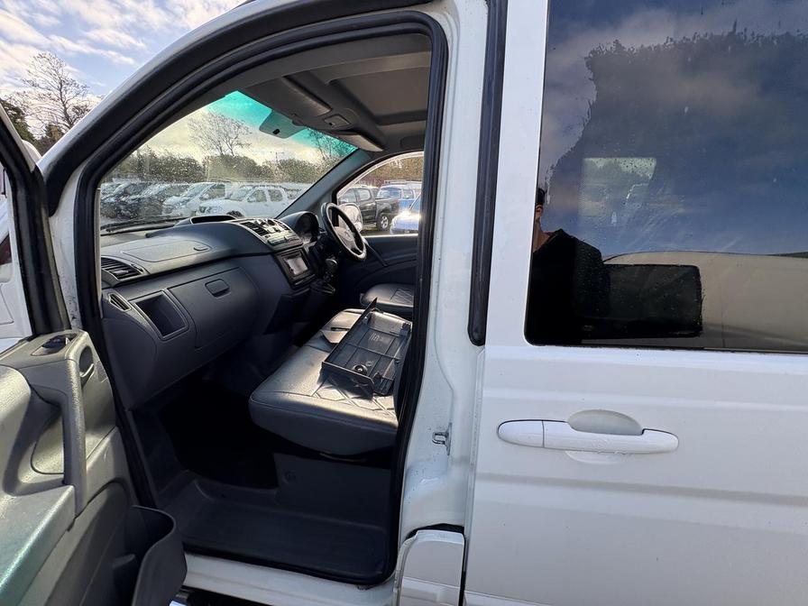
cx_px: 404
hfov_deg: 102.1
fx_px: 327
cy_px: 303
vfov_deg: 85.7
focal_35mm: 14
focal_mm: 2.22
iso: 40
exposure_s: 1/269
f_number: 2.2
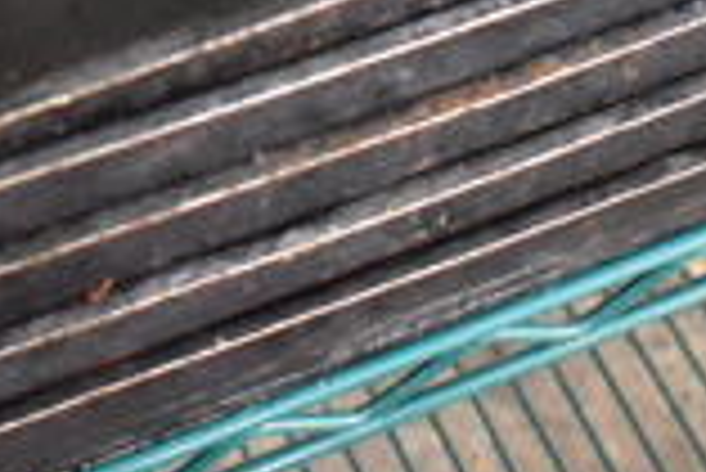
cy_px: -387
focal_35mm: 105
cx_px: 247
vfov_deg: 12.0
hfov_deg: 19.4
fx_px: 2061
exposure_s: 1/30
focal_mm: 18
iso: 12800
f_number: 3.5
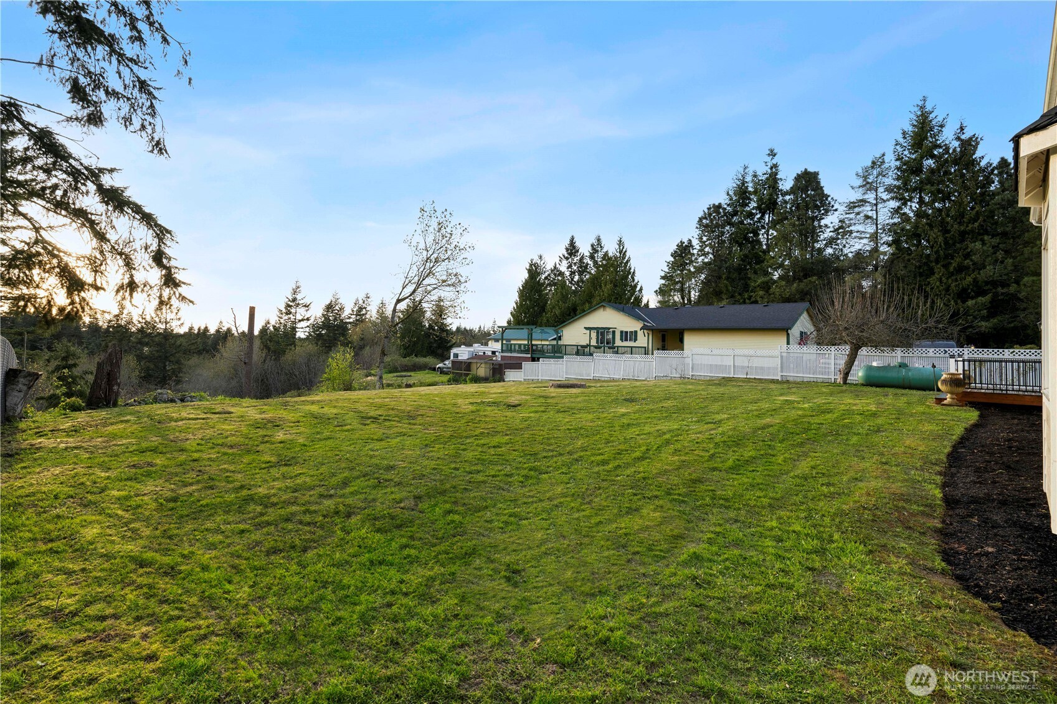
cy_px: 352
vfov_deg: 73.7
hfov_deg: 96.7
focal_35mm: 16
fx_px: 470
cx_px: 528
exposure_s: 1/50
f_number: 8
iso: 200
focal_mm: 16
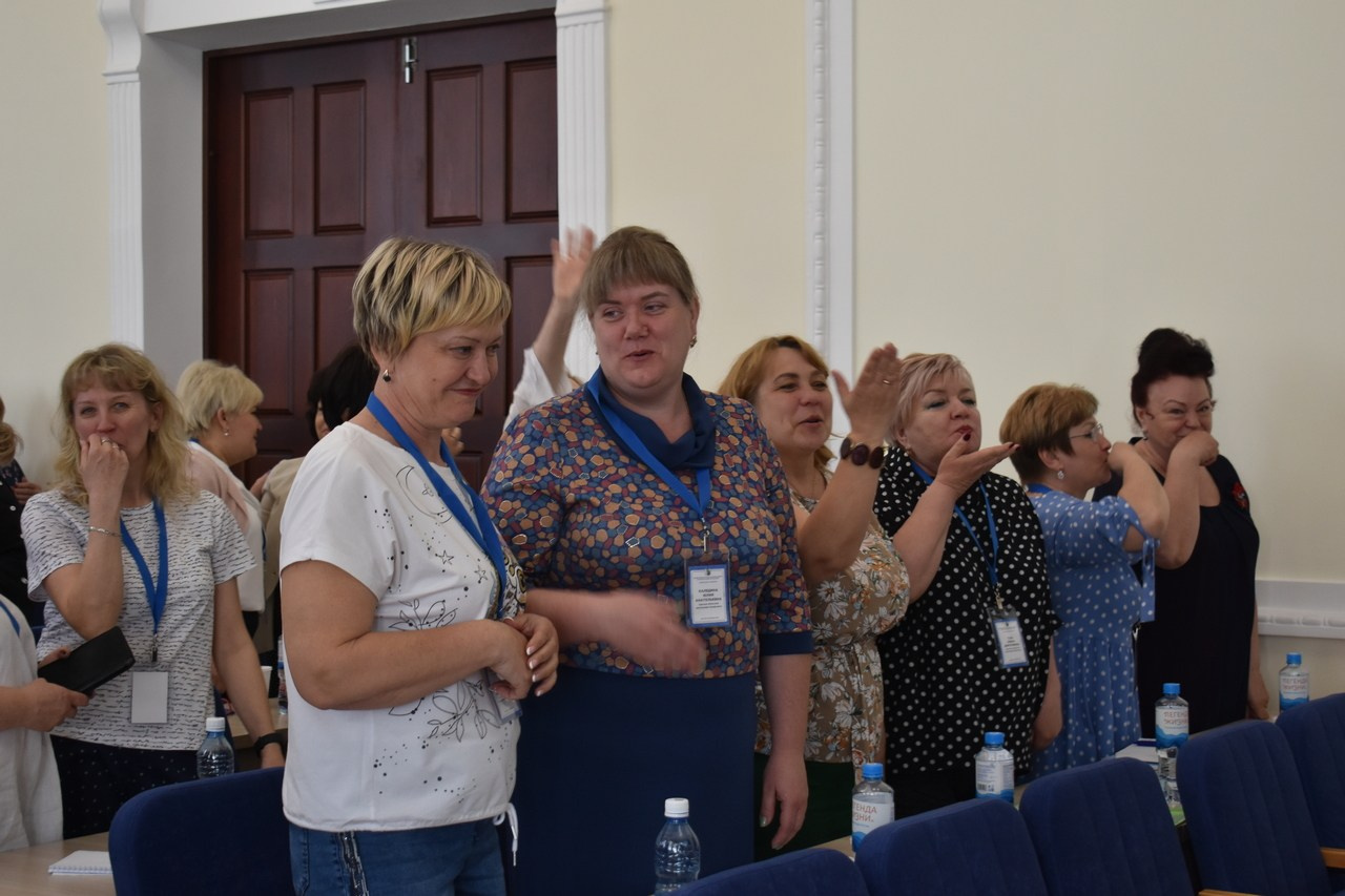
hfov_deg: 33.4
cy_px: 448
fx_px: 2241
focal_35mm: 60
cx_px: 672
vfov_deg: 22.6
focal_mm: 40
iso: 500
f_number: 4.8
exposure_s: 1/60
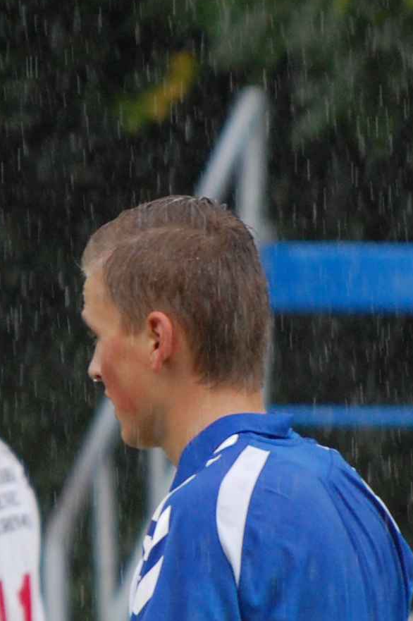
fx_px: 9892
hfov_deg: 2.4
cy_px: 518
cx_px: 86
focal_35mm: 574
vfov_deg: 3.6
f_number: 5.6
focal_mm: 200
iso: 800
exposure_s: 1/400
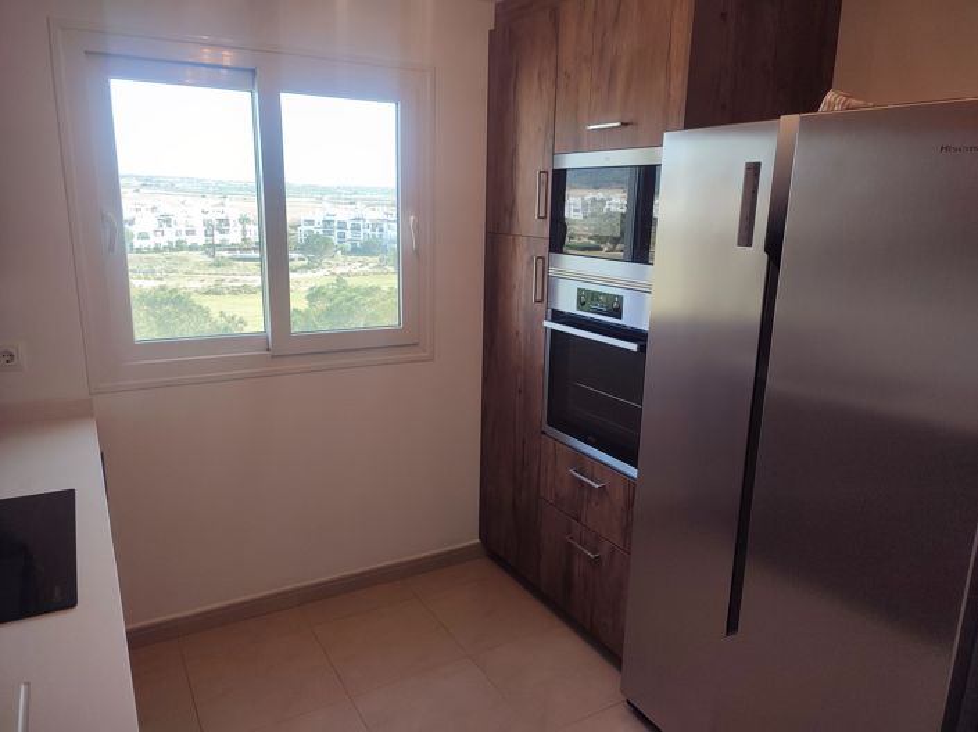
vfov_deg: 54.8
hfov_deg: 69.4
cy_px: 366
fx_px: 706
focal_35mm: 25
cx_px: 489
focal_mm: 6.04
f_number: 1.9
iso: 87
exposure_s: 1/100
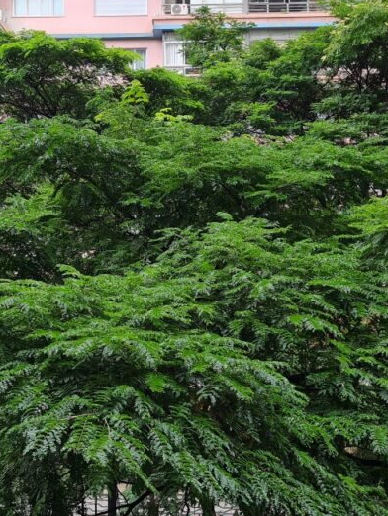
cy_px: 195
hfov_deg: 28.5
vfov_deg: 37.3
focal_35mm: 51
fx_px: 762
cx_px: 155
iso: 50
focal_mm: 5.4
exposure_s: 1/161
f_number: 1.8
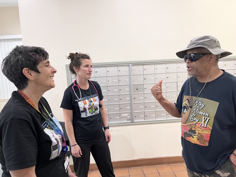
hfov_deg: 67.3
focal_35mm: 26
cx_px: 118
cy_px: 88
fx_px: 177
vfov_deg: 53.1
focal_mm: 5.1
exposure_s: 1/60
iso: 200
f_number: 1.6
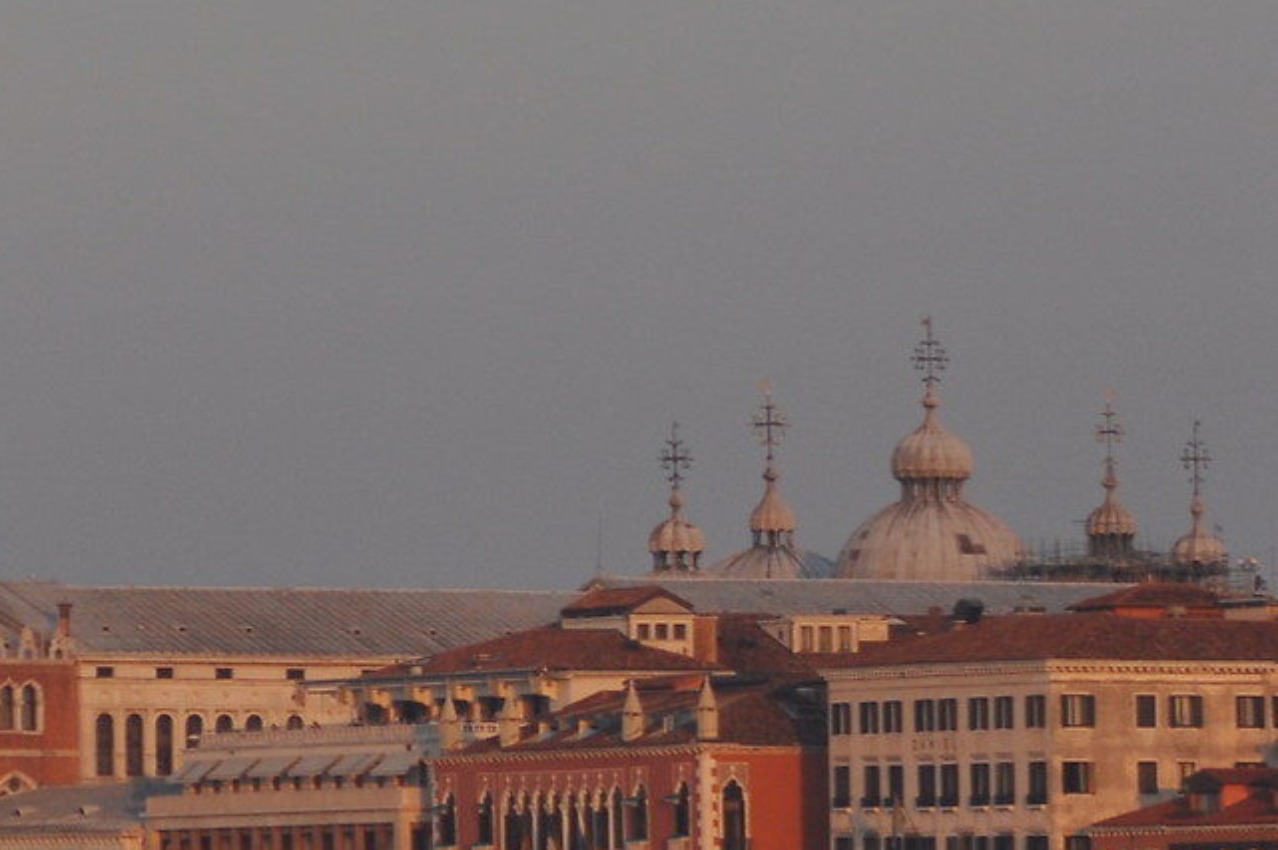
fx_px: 13937
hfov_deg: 5.2
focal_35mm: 393
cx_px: -823
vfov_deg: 3.5
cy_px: -12
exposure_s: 1/500
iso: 200
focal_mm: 70
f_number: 5.6
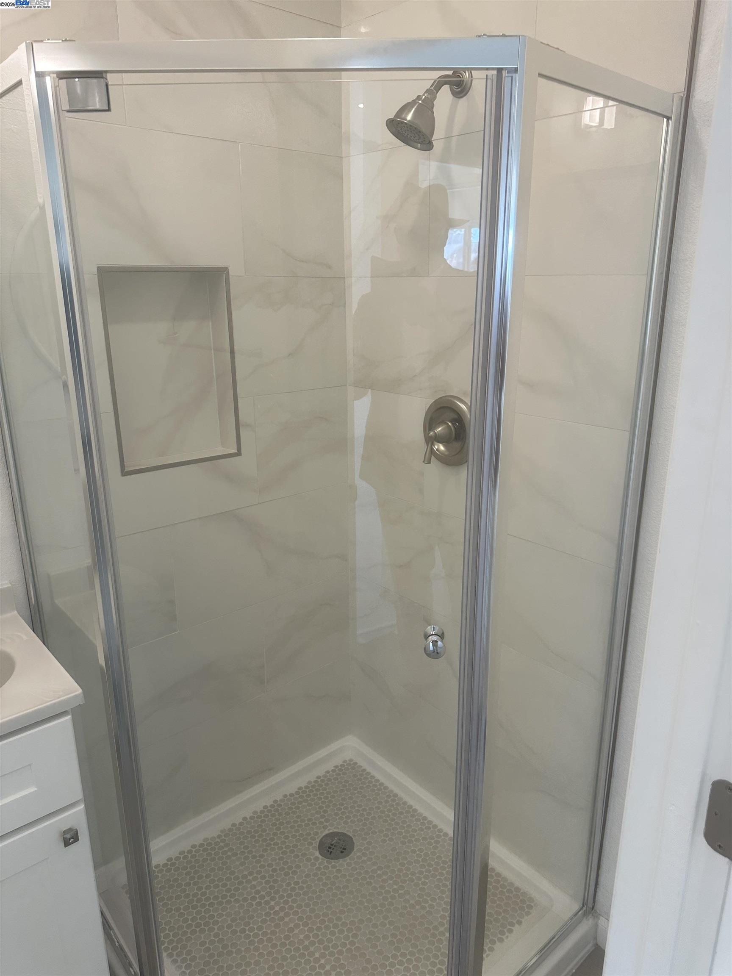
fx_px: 677
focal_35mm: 24
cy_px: 488
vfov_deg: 71.6
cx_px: 366
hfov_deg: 56.8
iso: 100
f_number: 1.78
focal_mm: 6.86
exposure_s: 1/120
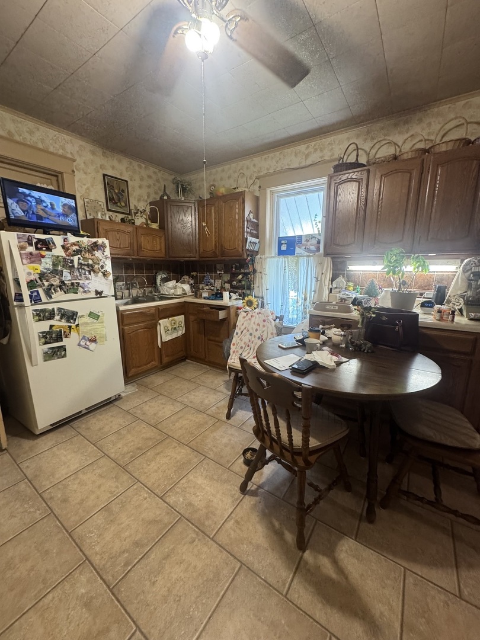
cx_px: 240
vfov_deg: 102.1
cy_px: 320
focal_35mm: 14
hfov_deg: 85.7
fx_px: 259
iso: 320
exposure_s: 1/60
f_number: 2.2
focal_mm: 2.22
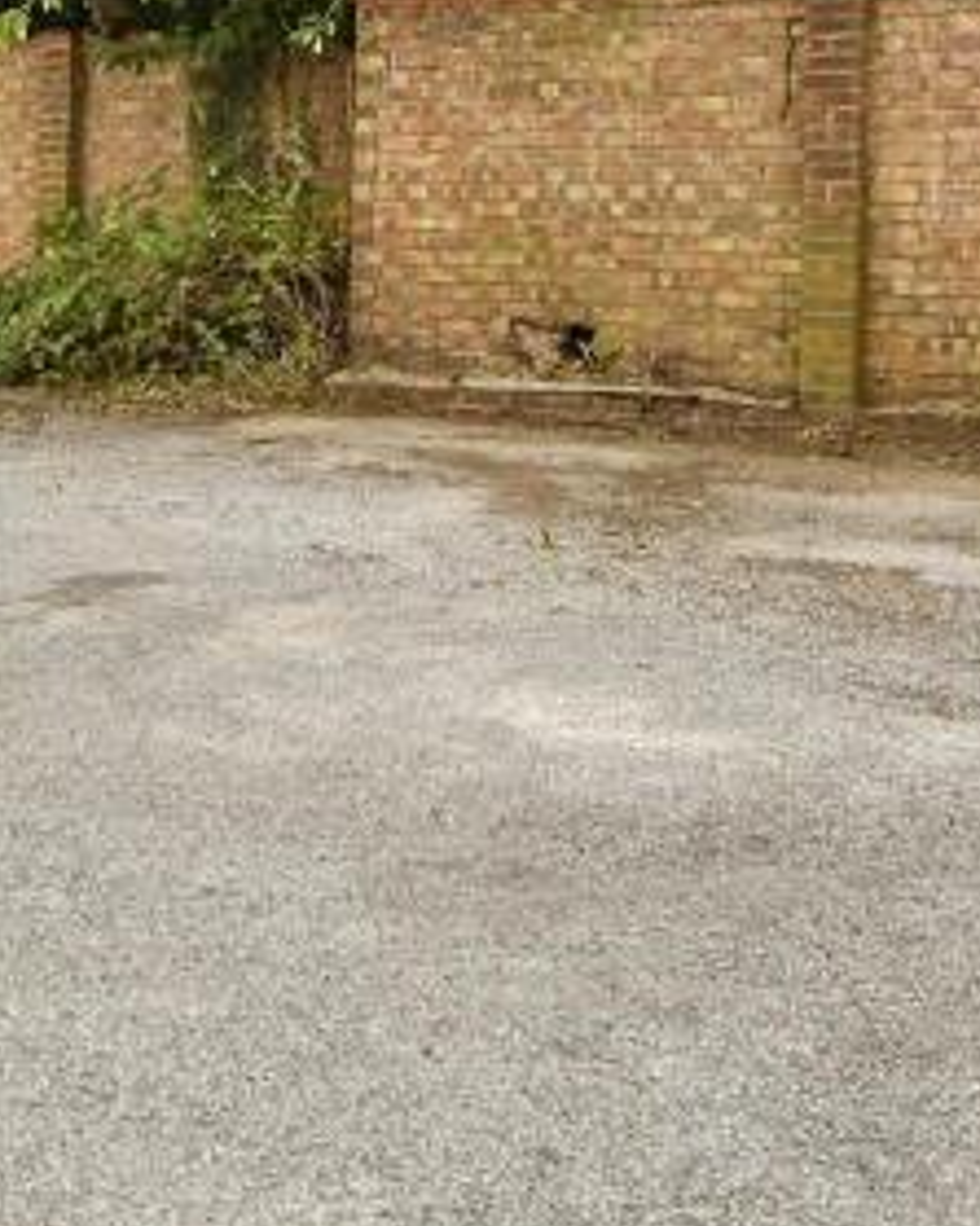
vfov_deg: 29.6
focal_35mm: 62
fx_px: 2249
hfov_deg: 24.0
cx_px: 136
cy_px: 191
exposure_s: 1/500
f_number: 8
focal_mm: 12
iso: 320
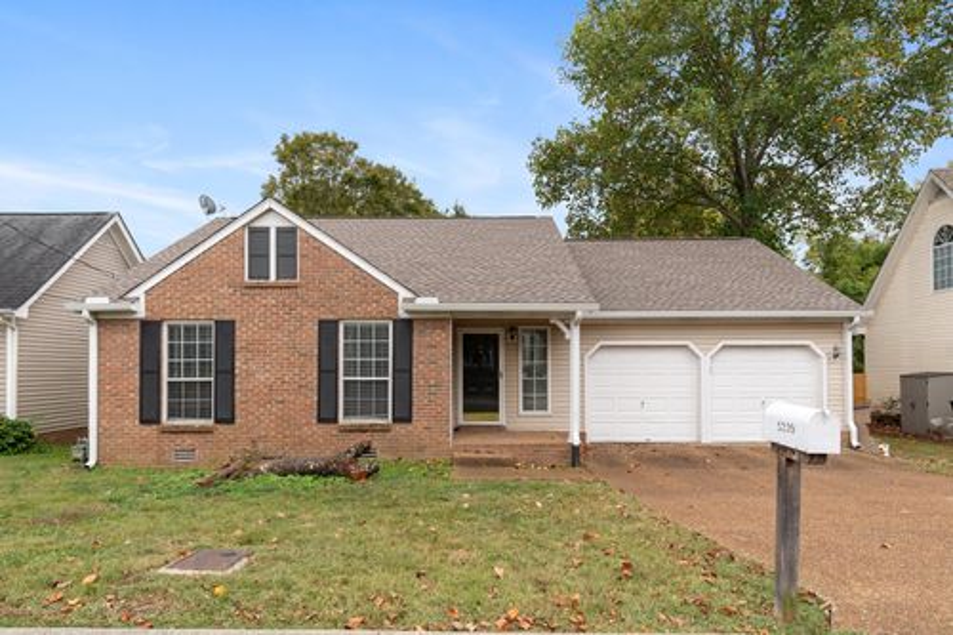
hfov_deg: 81.2
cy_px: 318
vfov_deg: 59.5
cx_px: 476
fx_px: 556
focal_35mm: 21
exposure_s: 1/80
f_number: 6.3
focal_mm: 14
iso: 200
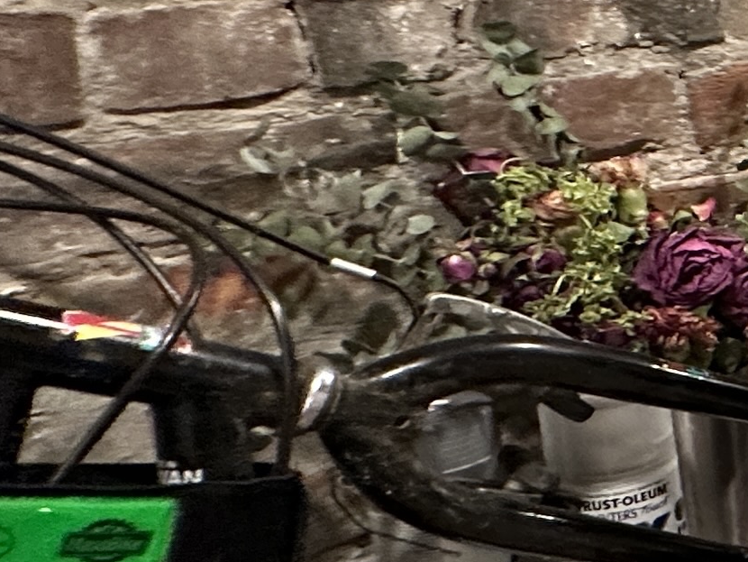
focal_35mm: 68
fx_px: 1470
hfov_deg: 16.9
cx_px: 1639
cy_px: 258
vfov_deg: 21.6
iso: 320
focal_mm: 2.22
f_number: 2.2
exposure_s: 1/60
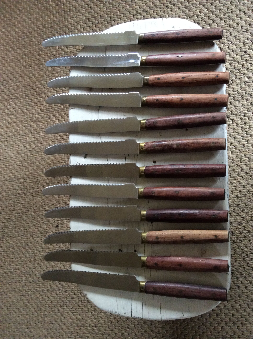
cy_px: 170
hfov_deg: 44.1
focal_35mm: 32
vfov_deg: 56.9
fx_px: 313
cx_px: 126
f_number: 2.4
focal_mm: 3.3
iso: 200
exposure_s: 1/25
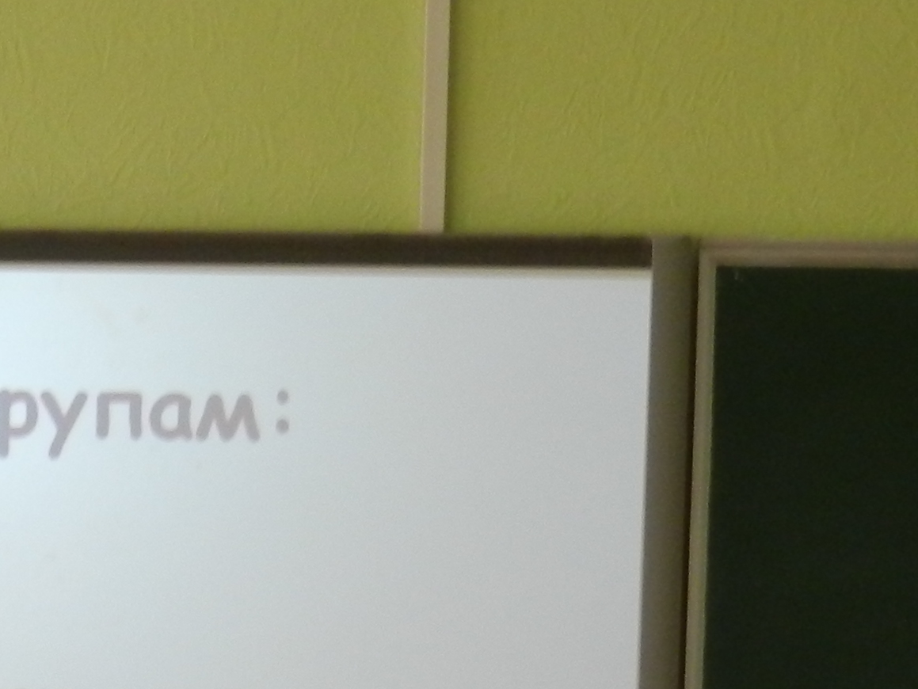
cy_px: 1102
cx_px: -615
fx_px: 5491
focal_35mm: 207
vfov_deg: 7.0
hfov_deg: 9.2
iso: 320
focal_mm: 10.7
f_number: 4.6
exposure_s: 1/30
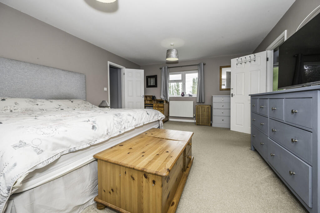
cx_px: 160
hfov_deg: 104.2
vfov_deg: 81.2
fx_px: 124
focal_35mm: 14
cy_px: 106
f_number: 7.1
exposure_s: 1/125
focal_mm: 14
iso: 320
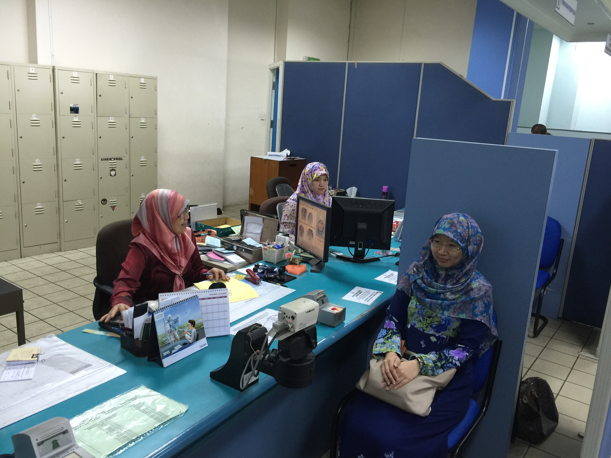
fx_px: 512
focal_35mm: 29
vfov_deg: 48.2
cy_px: 229
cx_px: 306
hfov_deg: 61.7
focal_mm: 4.15
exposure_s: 1/17
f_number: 2.2
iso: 80
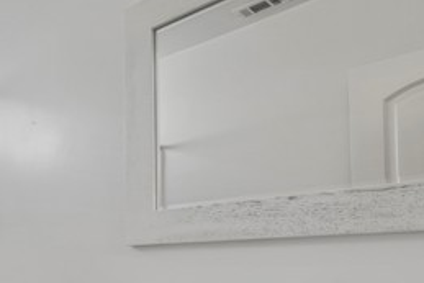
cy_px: 284
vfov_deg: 33.0
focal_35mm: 37
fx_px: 436
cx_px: 11
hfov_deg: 44.9
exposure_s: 1/30
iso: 100
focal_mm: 10
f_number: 5.6
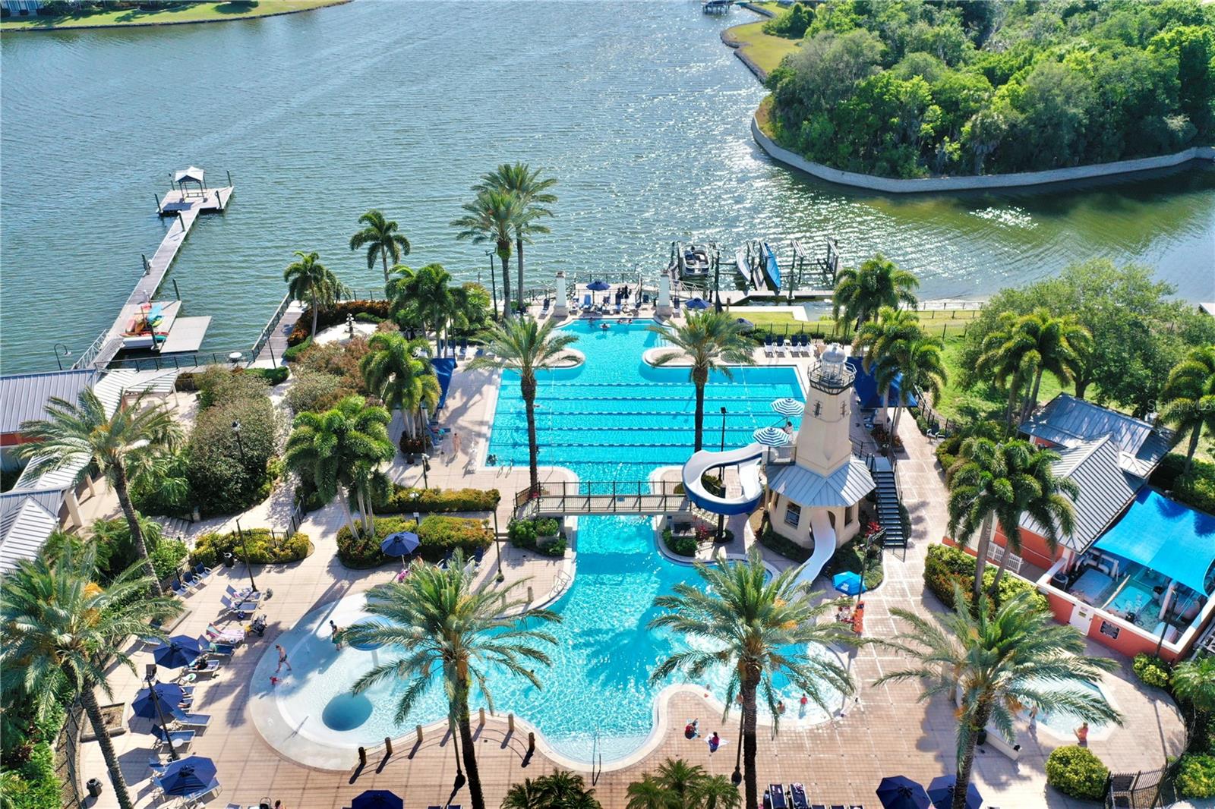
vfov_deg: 46.4
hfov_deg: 65.5
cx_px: 608
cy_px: 404
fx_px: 945
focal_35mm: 28
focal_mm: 10.26
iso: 100
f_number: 2.8
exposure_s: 1/1600
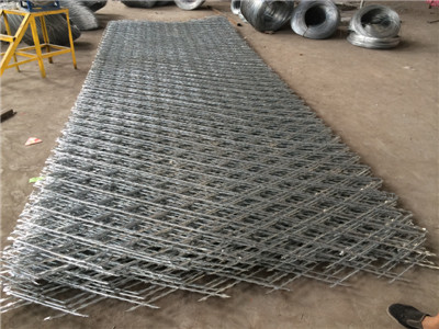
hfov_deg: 60.0
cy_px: 164
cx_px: 220
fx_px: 380
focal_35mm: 30
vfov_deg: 46.8
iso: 80
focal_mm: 4.12
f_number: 2.2
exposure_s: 1/30
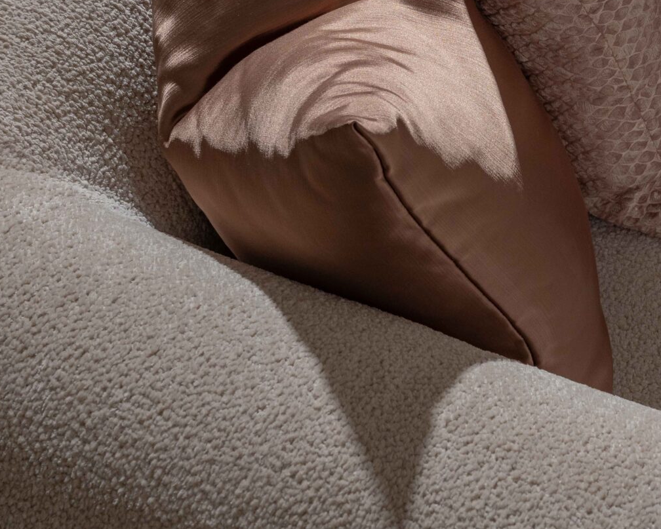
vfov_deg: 13.4
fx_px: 2231
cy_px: 54
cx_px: 633
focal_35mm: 114
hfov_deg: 16.6
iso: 100
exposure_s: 1/20
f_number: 11
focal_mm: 58.6
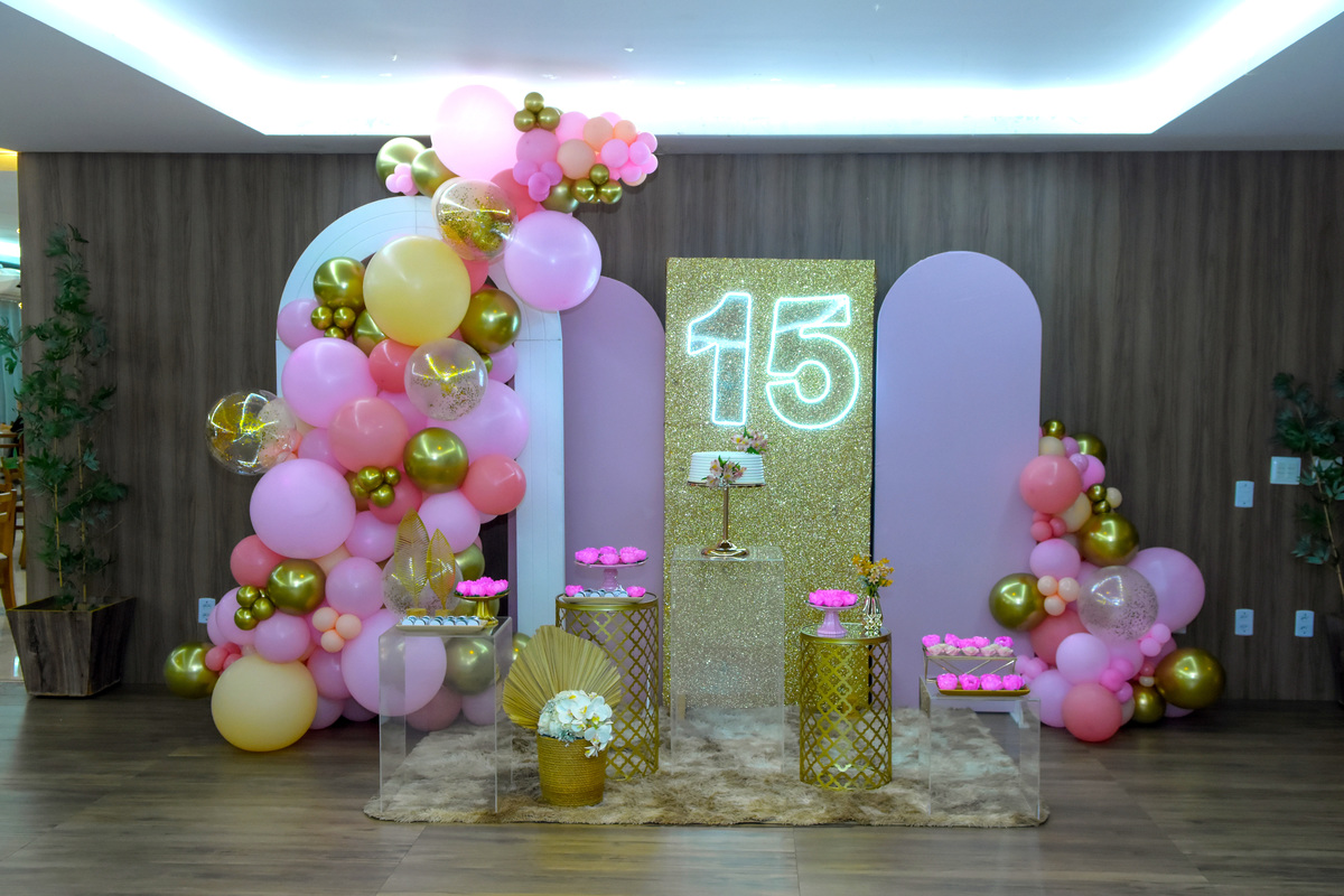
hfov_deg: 53.1
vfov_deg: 36.9
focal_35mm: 36
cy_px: 448
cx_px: 672
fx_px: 1344
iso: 1600
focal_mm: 24
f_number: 5
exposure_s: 1/100
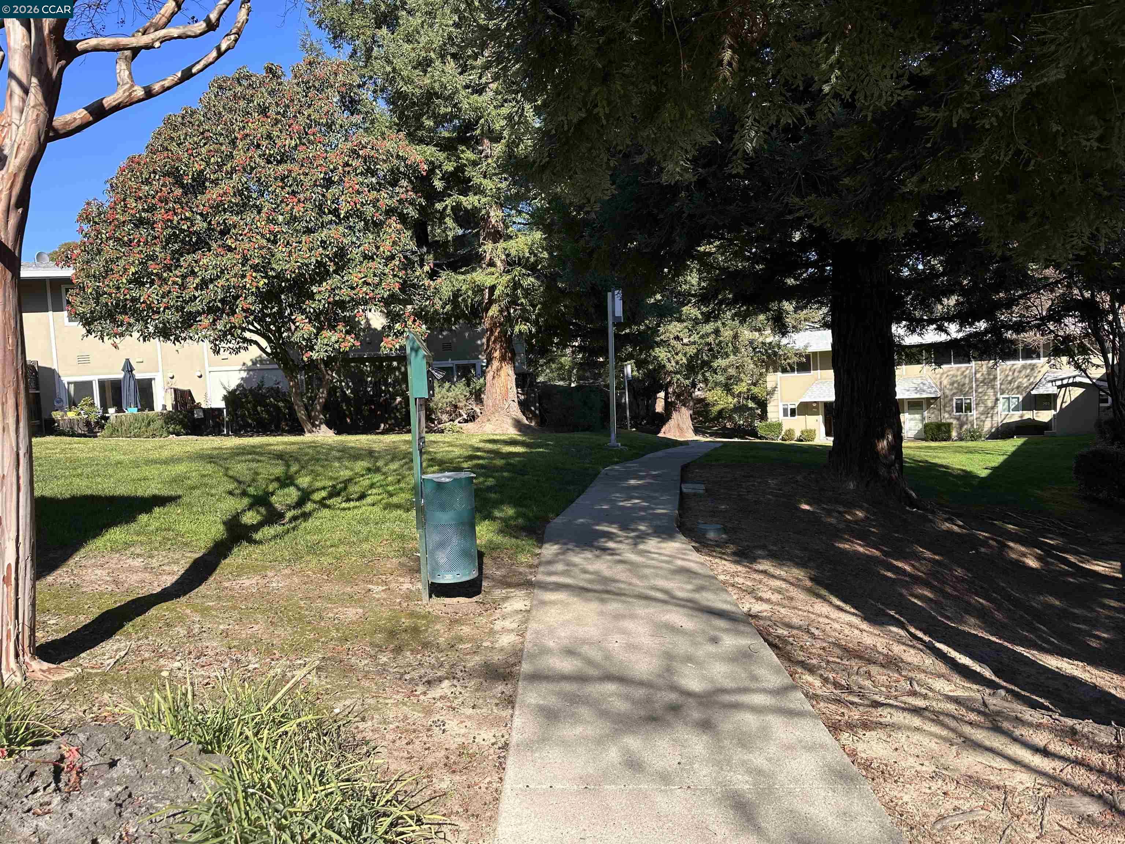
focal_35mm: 24
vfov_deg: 56.8
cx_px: 562
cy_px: 422
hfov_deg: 71.6
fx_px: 780
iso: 80
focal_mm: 6.86
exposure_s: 1/1721
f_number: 1.78
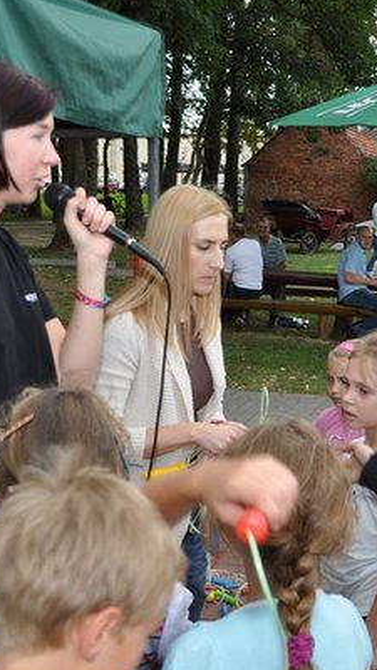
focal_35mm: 64
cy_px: 353
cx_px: 307
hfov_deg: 18.7
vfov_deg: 32.9
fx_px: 1135
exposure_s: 1/125
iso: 220
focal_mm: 25
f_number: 5.6
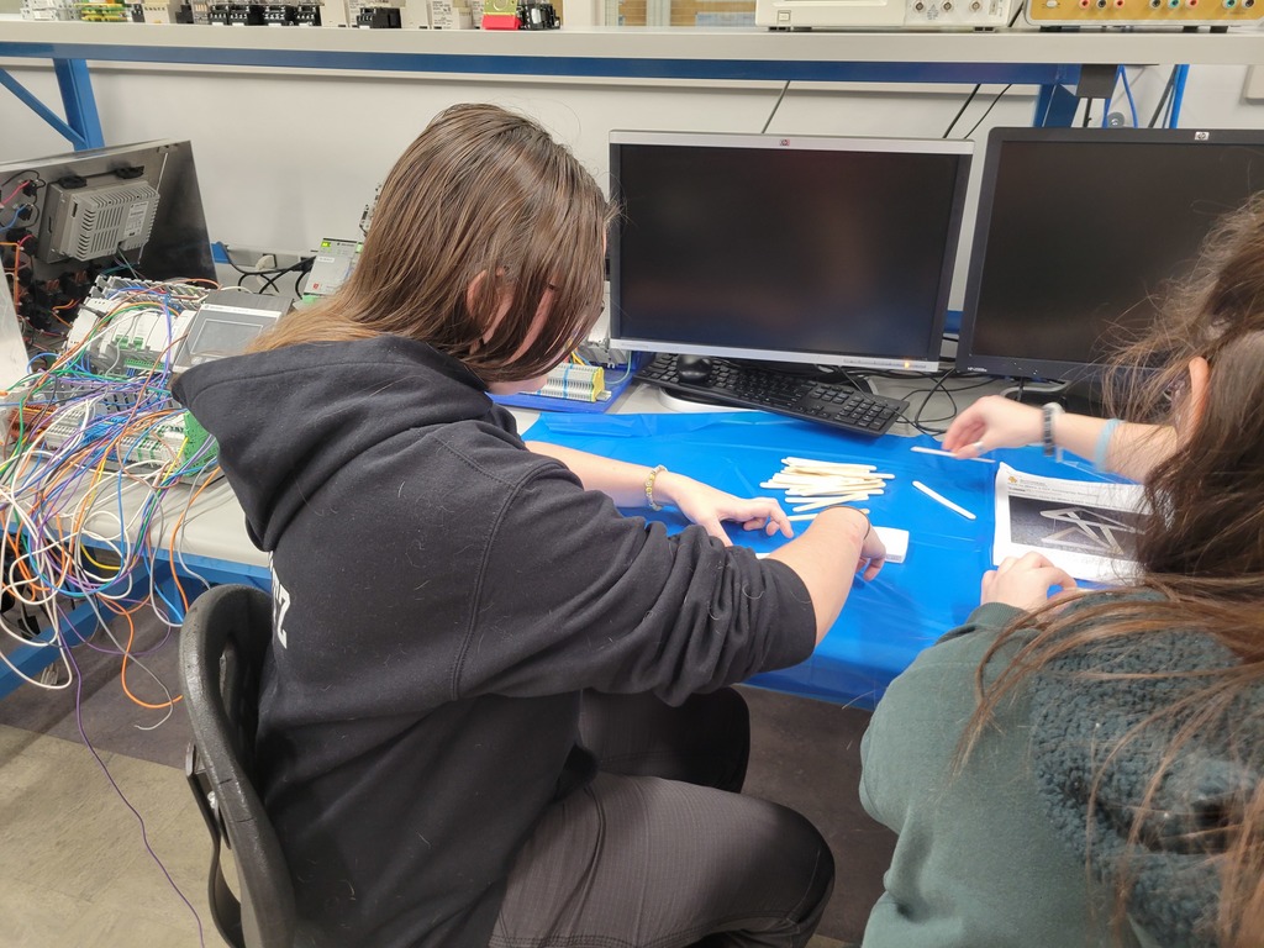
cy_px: 474
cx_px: 632
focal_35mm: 26
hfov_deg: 67.3
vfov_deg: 53.1
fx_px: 949
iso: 250
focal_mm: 5.4
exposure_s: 1/40
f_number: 1.8
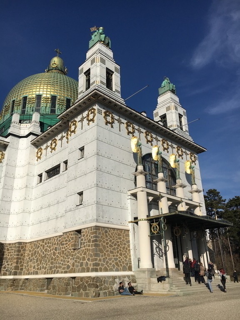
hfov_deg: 48.2
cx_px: 120
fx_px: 268
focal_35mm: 29
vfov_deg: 61.7
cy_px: 160
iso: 25
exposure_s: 1/4049
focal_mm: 4.15
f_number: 2.2
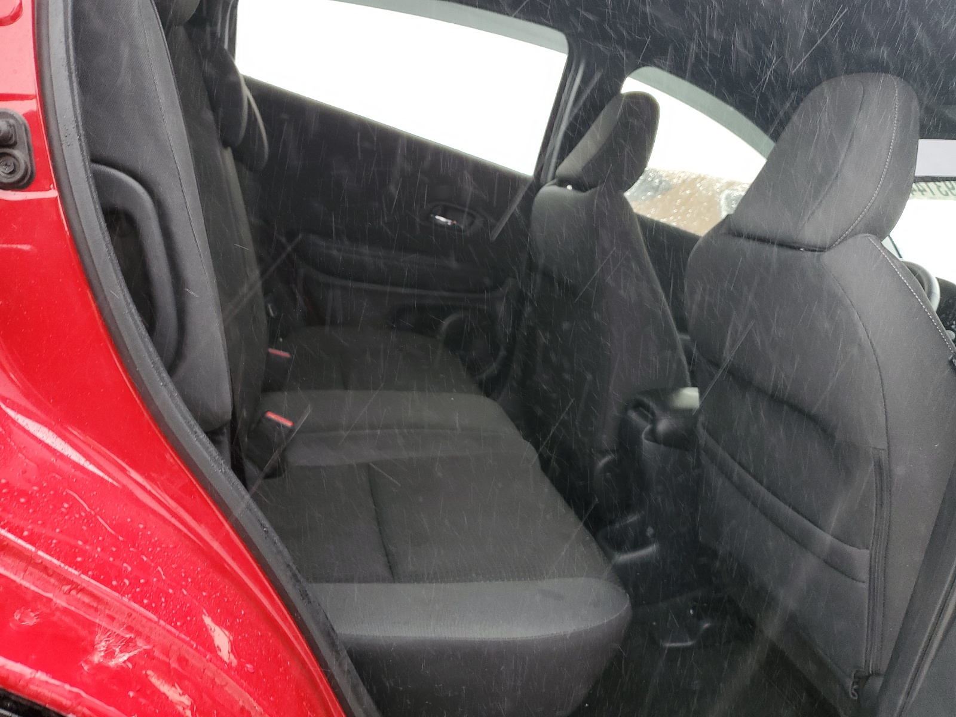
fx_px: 718
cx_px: 478
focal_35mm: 26
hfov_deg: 67.3
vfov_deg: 53.1
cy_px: 358
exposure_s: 1/120
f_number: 1.5
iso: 95
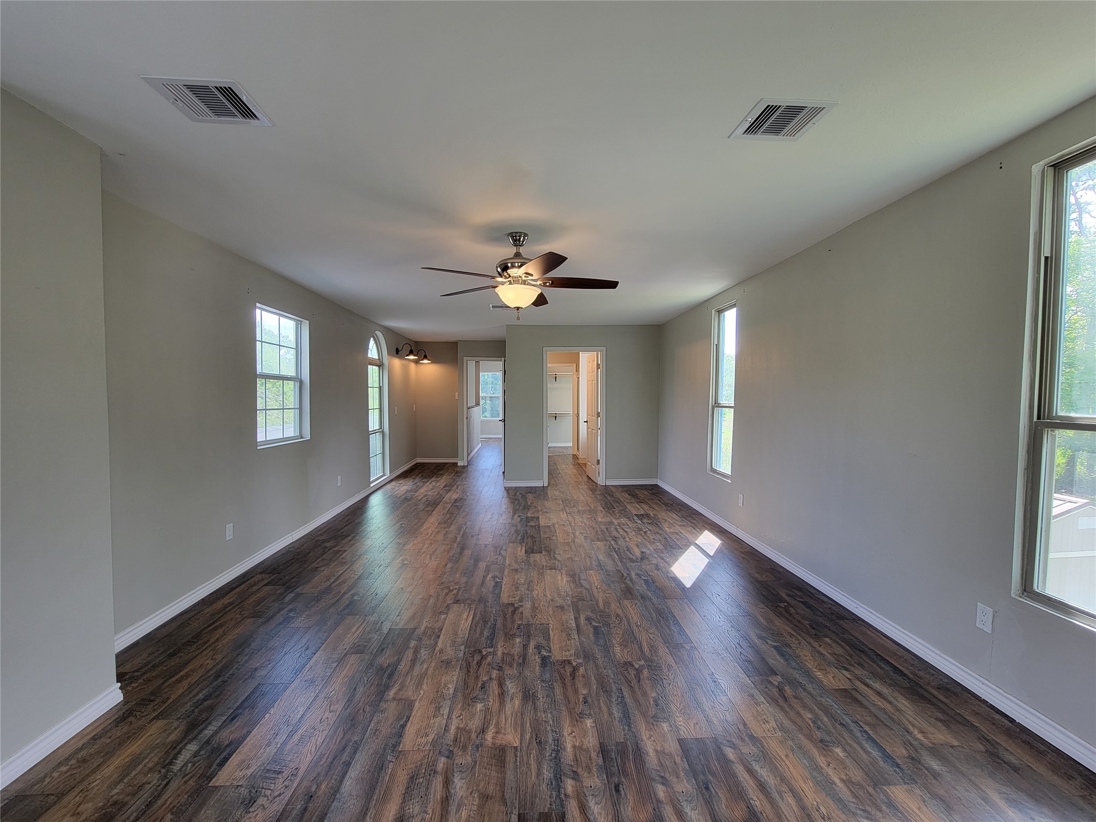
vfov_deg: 89.9
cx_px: 548
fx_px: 412
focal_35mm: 13
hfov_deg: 106.2
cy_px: 411
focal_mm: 2.2
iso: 64
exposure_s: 1/60
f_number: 2.2
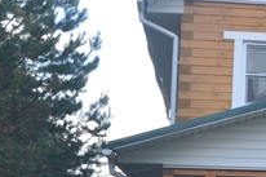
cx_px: 423
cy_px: 145
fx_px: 914
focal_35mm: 124
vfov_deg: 11.0
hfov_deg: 15.1
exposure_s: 1/125
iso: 400
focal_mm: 23
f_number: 9
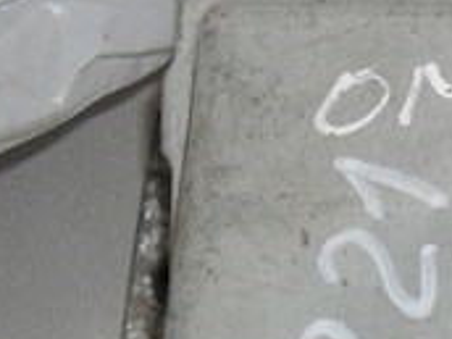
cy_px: 371
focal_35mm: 141
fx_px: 1841
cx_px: 809
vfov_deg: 10.4
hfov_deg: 12.7
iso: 200
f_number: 2.8
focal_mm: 6.3
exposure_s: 1/45
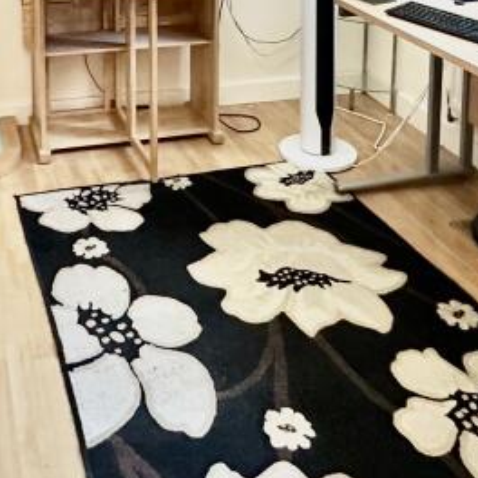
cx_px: 114
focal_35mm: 48
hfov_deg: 34.5
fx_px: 750
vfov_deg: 29.2
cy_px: -130
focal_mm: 2.22
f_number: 2.2
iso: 320
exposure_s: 1/84
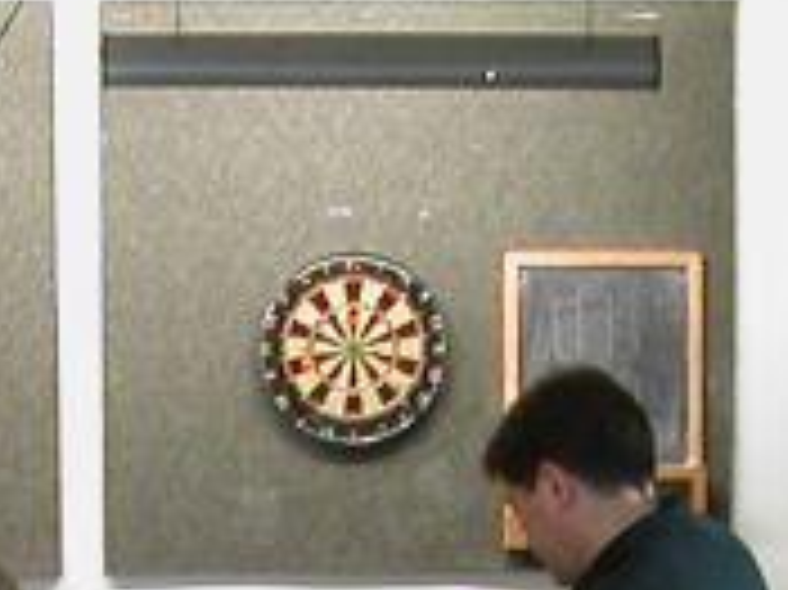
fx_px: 3844
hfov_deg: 11.7
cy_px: 1171
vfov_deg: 8.3
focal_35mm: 169
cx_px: 311
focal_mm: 5.6
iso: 100
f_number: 2.7
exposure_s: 1/8.2
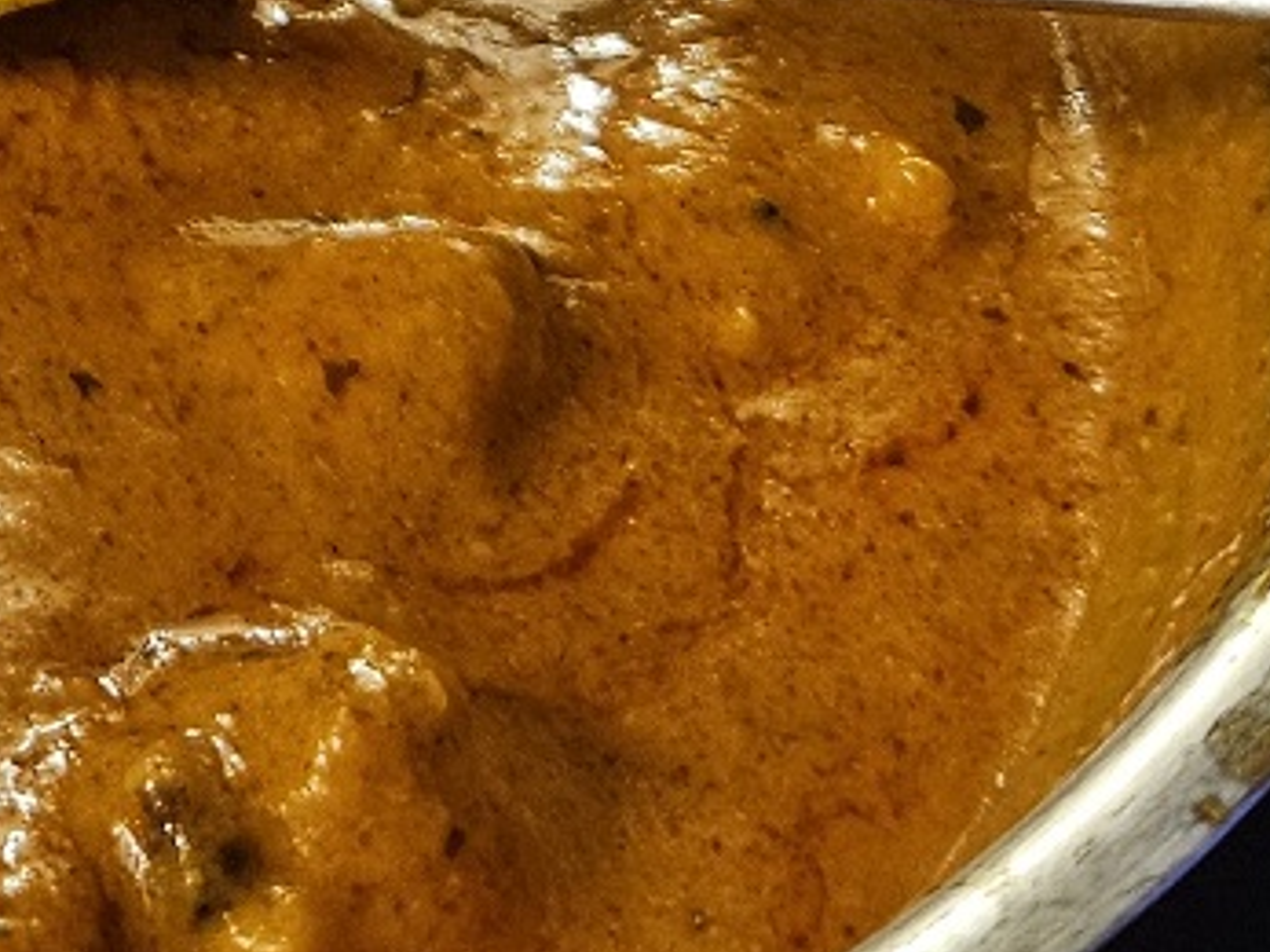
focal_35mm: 106
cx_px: -553
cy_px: -586
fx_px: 3888
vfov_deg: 13.0
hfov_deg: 17.0
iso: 640
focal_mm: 5.4
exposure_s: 1/33
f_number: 1.8
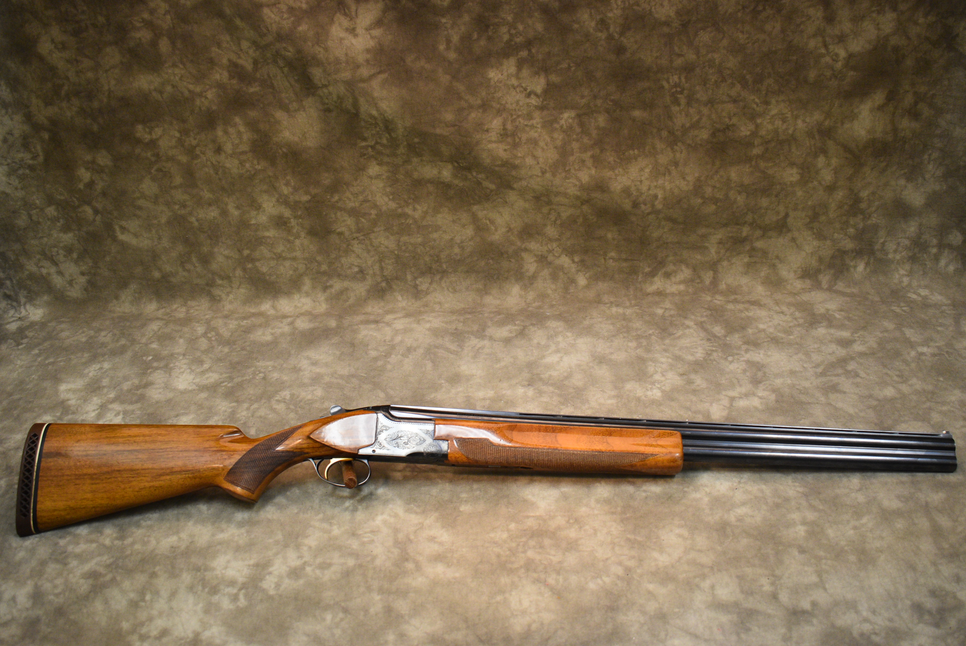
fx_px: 967
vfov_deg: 36.9
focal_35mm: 36
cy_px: 323
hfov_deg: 53.1
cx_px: 483
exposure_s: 1/125
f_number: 4
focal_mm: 24
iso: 1400
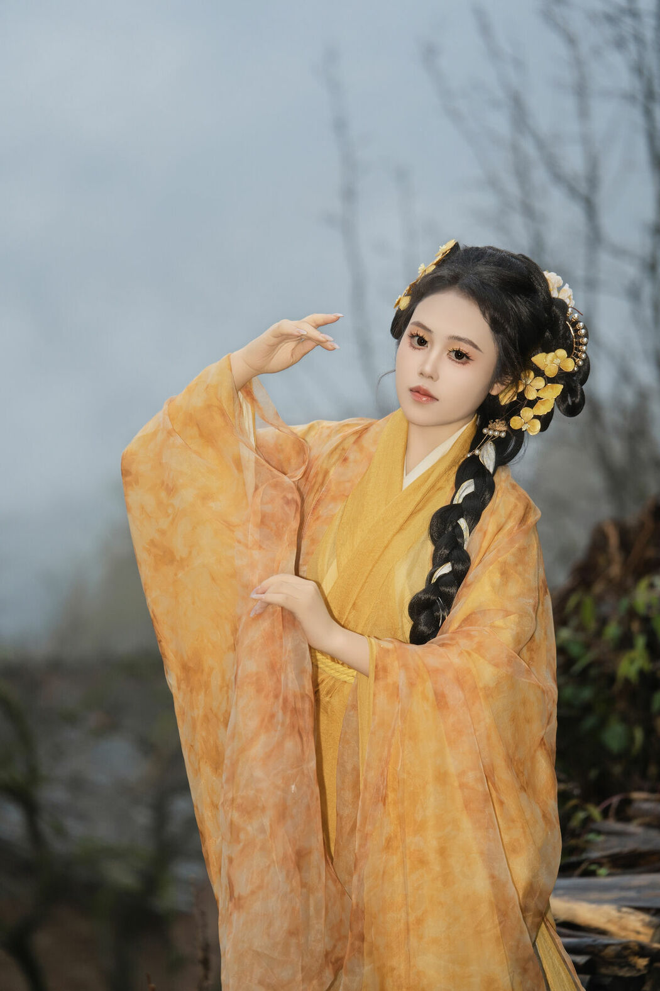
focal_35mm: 109
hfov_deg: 12.6
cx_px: 330
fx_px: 2997
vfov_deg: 18.8
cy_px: 496
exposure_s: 1/125
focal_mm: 109
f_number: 2.8
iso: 250
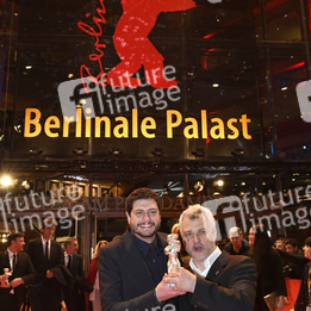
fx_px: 437
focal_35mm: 43
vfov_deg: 39.2
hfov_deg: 39.2
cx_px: 154
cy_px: 154
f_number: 6.3
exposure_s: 1/125
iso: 1600
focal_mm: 22
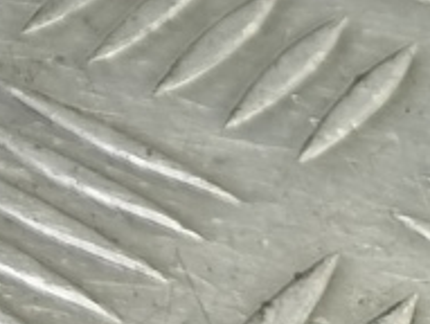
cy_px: -439
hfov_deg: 12.7
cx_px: -574
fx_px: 1531
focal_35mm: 123
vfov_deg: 10.5
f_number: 1.6
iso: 146
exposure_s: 1/50
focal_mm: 4.11
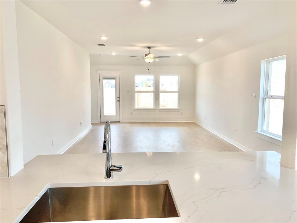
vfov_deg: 53.1
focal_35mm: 26
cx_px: 148
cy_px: 112
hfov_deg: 67.3
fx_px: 223
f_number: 1.8
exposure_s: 1/120
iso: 32
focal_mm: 4.25
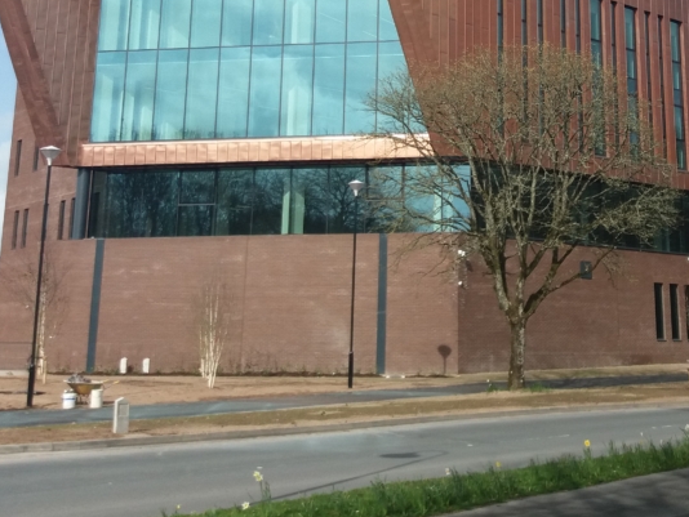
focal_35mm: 54
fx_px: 1075
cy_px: 72
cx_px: 497
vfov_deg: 26.3
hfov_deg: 34.9
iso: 64
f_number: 1.9
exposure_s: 1/1561
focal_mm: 3.7
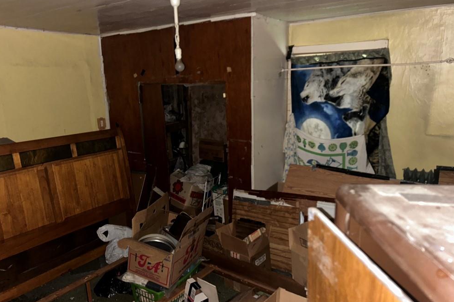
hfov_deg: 65.5
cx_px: 225
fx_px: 353
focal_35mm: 28
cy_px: 157
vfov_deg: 46.4
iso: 200
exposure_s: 1/4
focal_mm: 5.7
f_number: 1.5
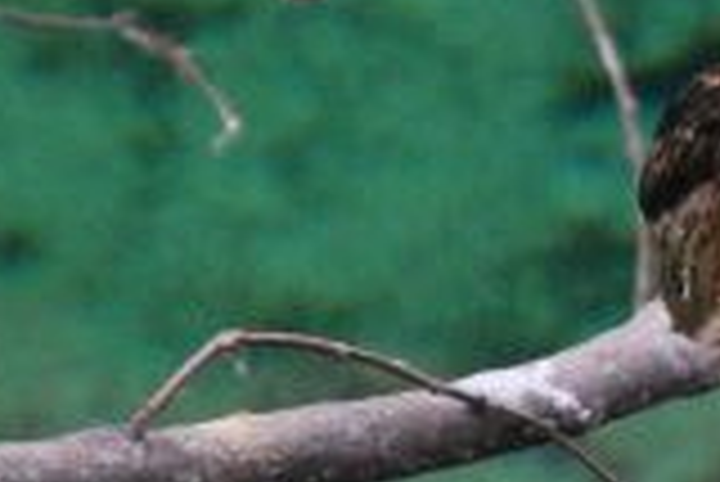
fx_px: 15804
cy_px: 212
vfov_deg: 1.7
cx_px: 976
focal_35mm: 790
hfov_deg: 2.6
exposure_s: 1/125
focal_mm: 105
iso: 1400
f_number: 5.6
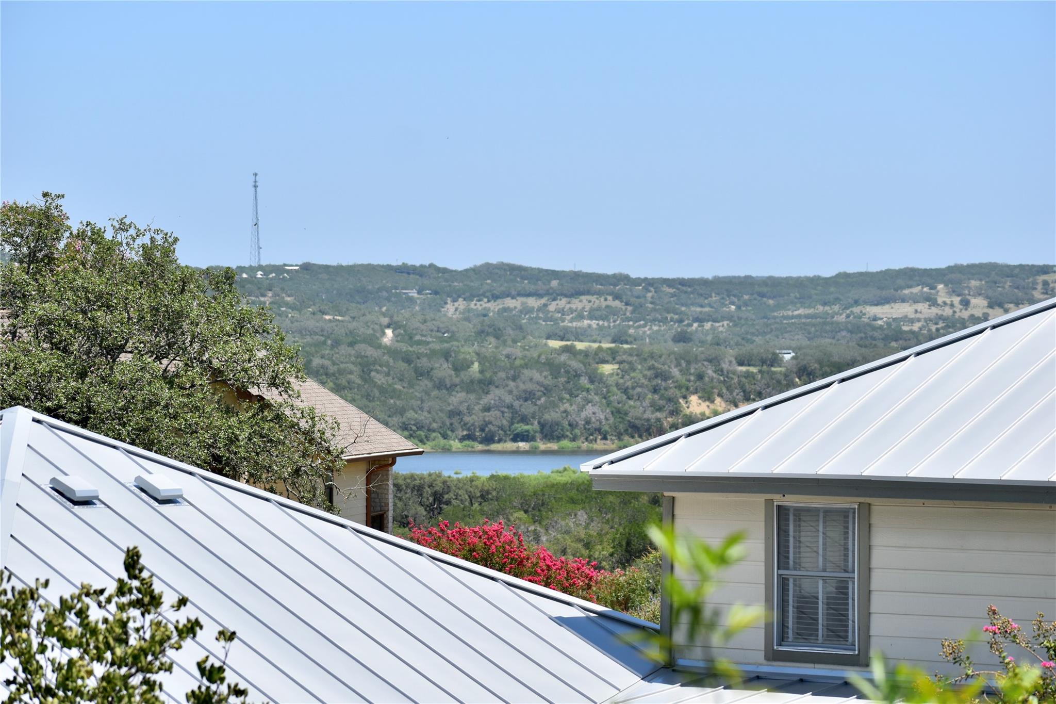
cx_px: 528
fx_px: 4399
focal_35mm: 150
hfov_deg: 13.7
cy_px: 352
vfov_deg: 9.1
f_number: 7.1
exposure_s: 1/800
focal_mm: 100
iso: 200
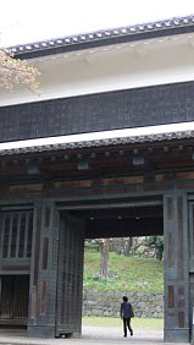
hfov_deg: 22.2
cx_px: 128
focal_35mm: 54
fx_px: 493
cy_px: 179
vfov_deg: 38.5
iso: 200
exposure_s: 1/25
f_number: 2.8
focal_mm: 7.4
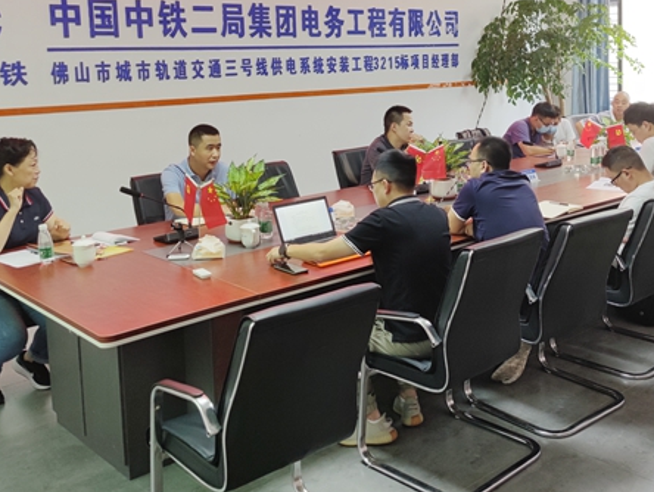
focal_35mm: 41
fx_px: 775
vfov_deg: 34.5
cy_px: 124
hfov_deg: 45.2
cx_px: 426
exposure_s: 1/50
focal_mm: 5.58
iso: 107
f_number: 1.6
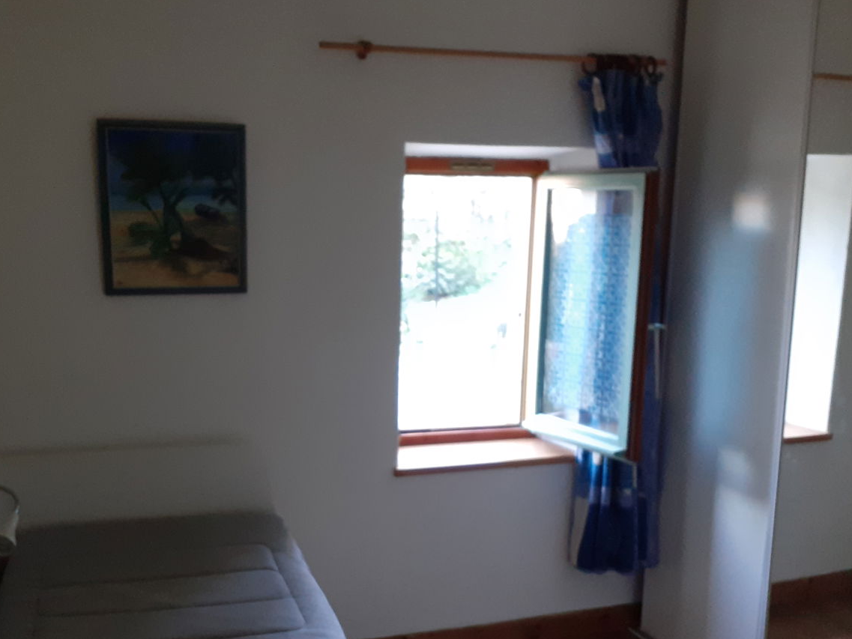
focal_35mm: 38
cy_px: 386
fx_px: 935
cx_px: 387
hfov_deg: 48.9
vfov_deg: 37.6
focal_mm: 3.6
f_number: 1.9
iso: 200
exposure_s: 1/25
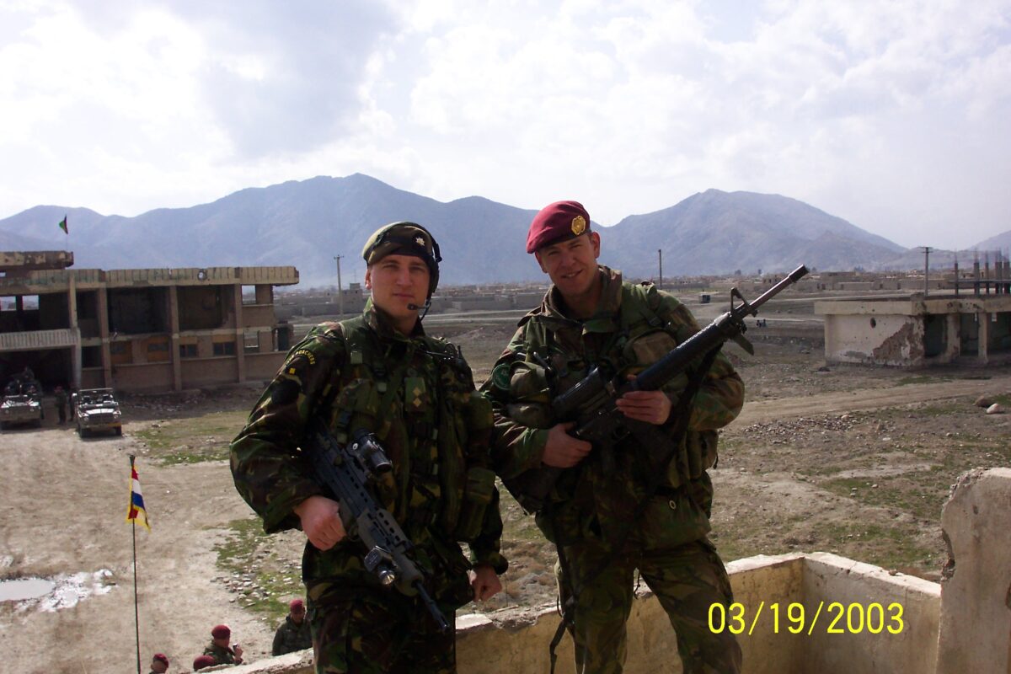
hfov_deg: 54.4
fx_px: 983
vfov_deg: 37.9
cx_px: 506
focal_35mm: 35
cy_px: 337
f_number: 9.5
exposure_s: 1/250
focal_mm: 7.5
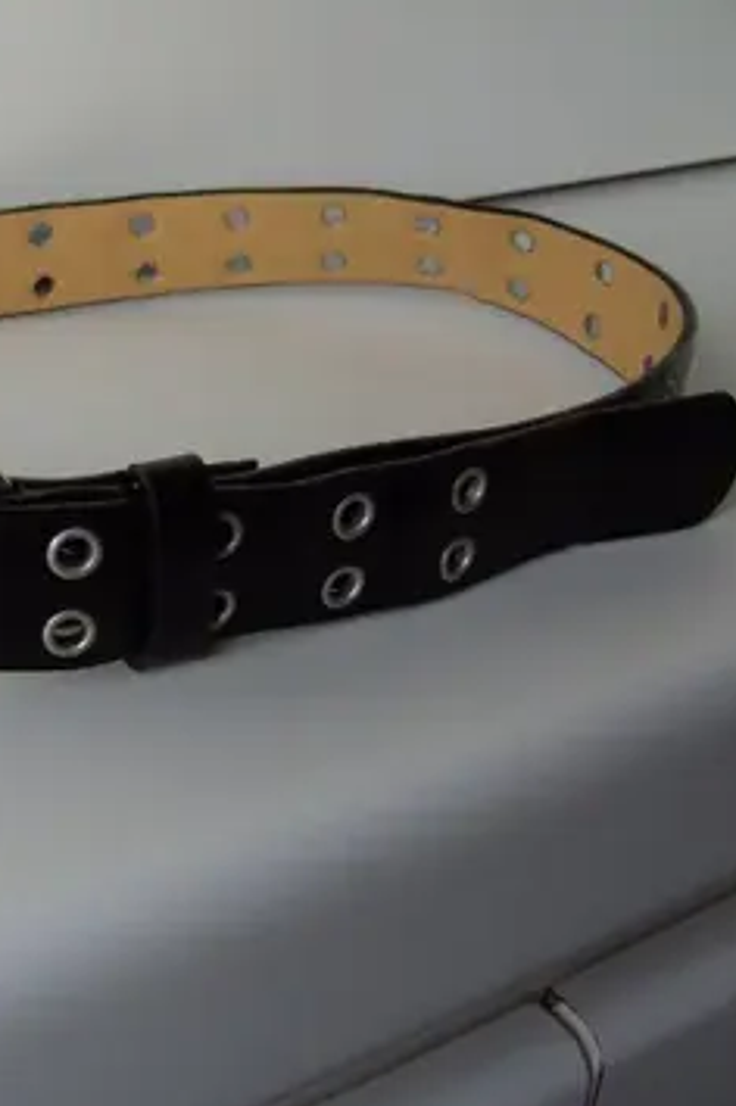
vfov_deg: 38.2
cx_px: 76
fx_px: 1598
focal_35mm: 52
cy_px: 555
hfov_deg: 25.2
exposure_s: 1/59
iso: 64
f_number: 3.5
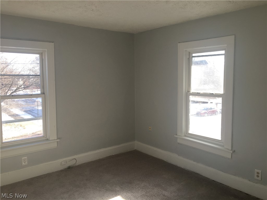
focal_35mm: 29
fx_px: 224
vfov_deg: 48.2
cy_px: 100
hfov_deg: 61.7
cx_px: 134
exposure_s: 1/120
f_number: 2.2
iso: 25
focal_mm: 4.15
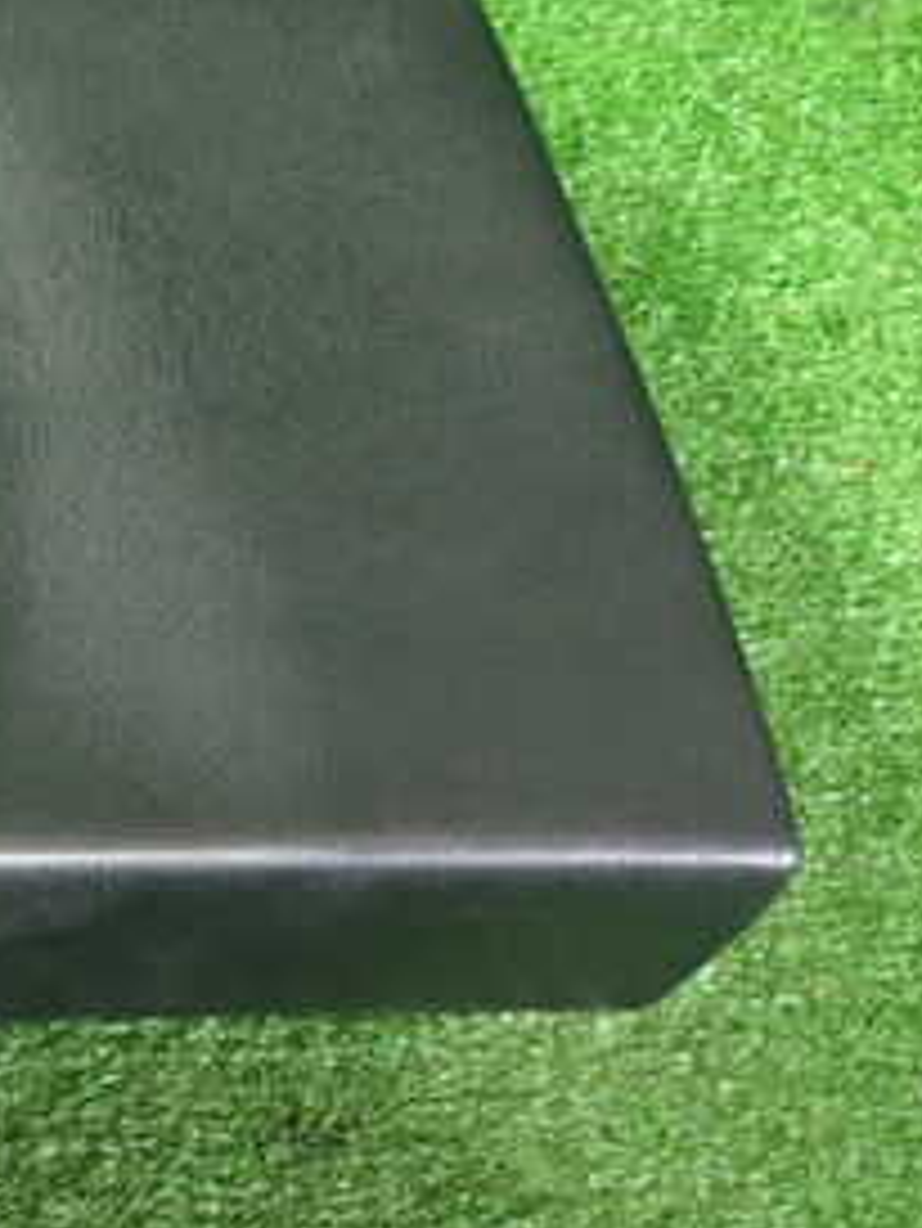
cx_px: -364
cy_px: 499
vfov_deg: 29.3
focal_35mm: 66
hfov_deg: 19.9
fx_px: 2342
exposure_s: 1/25
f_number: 2.3
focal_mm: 5.4
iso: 800
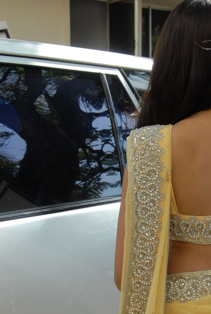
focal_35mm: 101
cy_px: 235
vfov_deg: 20.0
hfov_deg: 13.5
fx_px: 884
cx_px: 174
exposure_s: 1/125
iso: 320
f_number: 9
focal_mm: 35
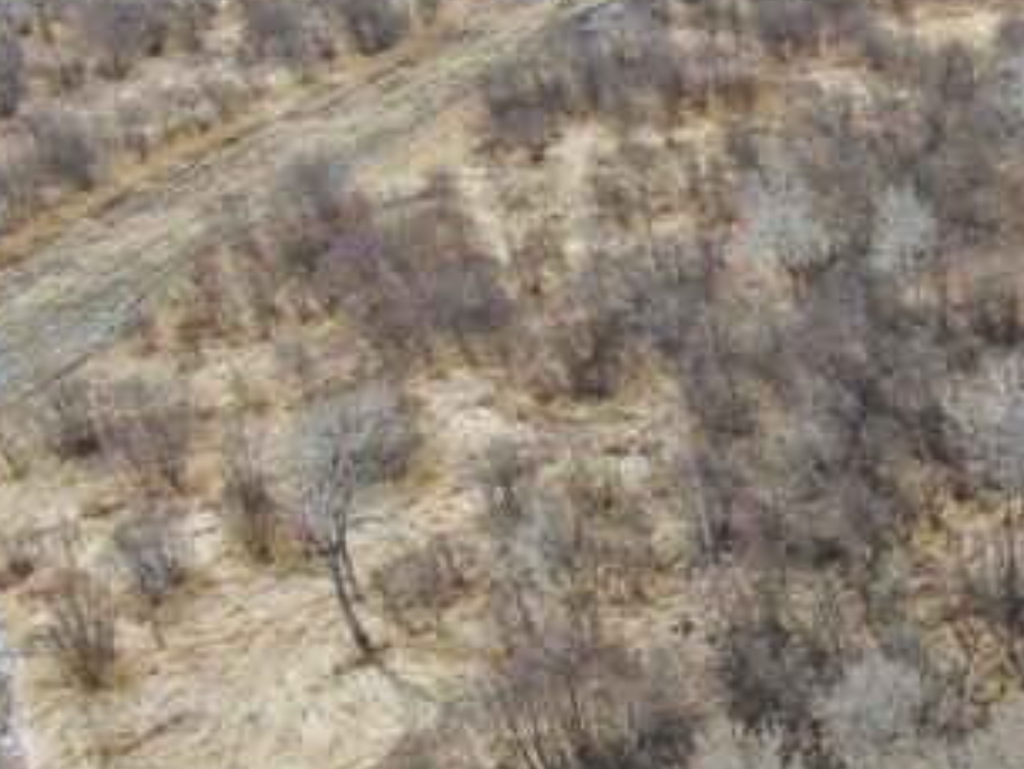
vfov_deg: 21.0
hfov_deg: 24.3
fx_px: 2072
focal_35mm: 70
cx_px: 1331
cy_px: 326
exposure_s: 1/640
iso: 100
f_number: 2.8
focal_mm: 4.48
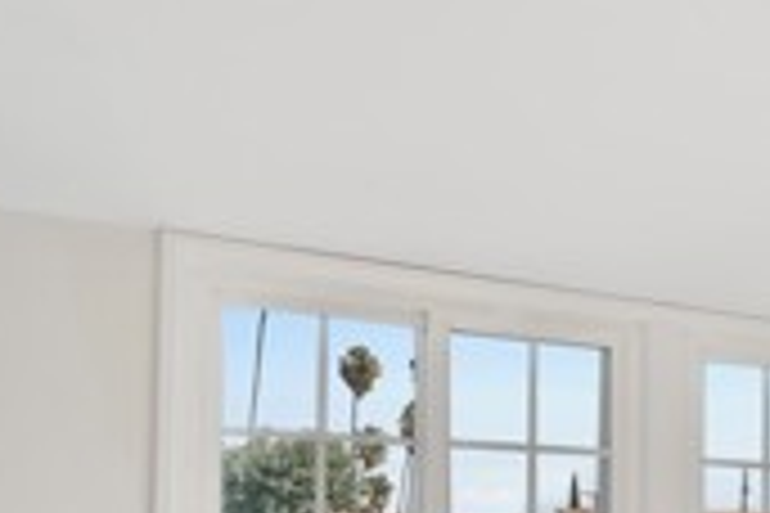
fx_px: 1283
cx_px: 1229
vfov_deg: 21.5
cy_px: 565
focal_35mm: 60
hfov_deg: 24.1
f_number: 22
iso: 50
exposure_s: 1/2.5
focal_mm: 16
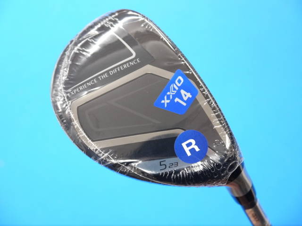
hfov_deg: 25.0
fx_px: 680
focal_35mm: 78
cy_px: 113
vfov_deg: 18.9
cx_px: 151
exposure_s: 1/60
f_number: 5.5
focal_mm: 39
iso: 800
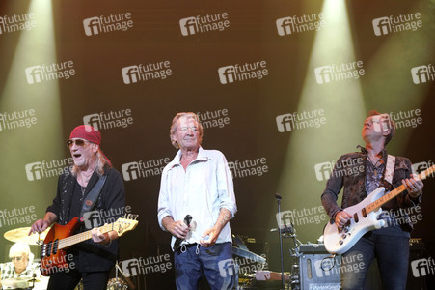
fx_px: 567
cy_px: 145
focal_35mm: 47
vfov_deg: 28.6
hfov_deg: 41.9
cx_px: 218
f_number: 5.6
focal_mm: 47
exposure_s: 1/250
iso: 1600
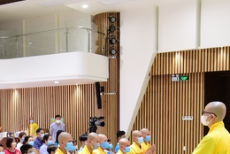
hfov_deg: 26.3
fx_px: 480
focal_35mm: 75
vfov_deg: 17.7
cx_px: 37
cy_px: 166
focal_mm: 30
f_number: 4.5
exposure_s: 1/30
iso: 800
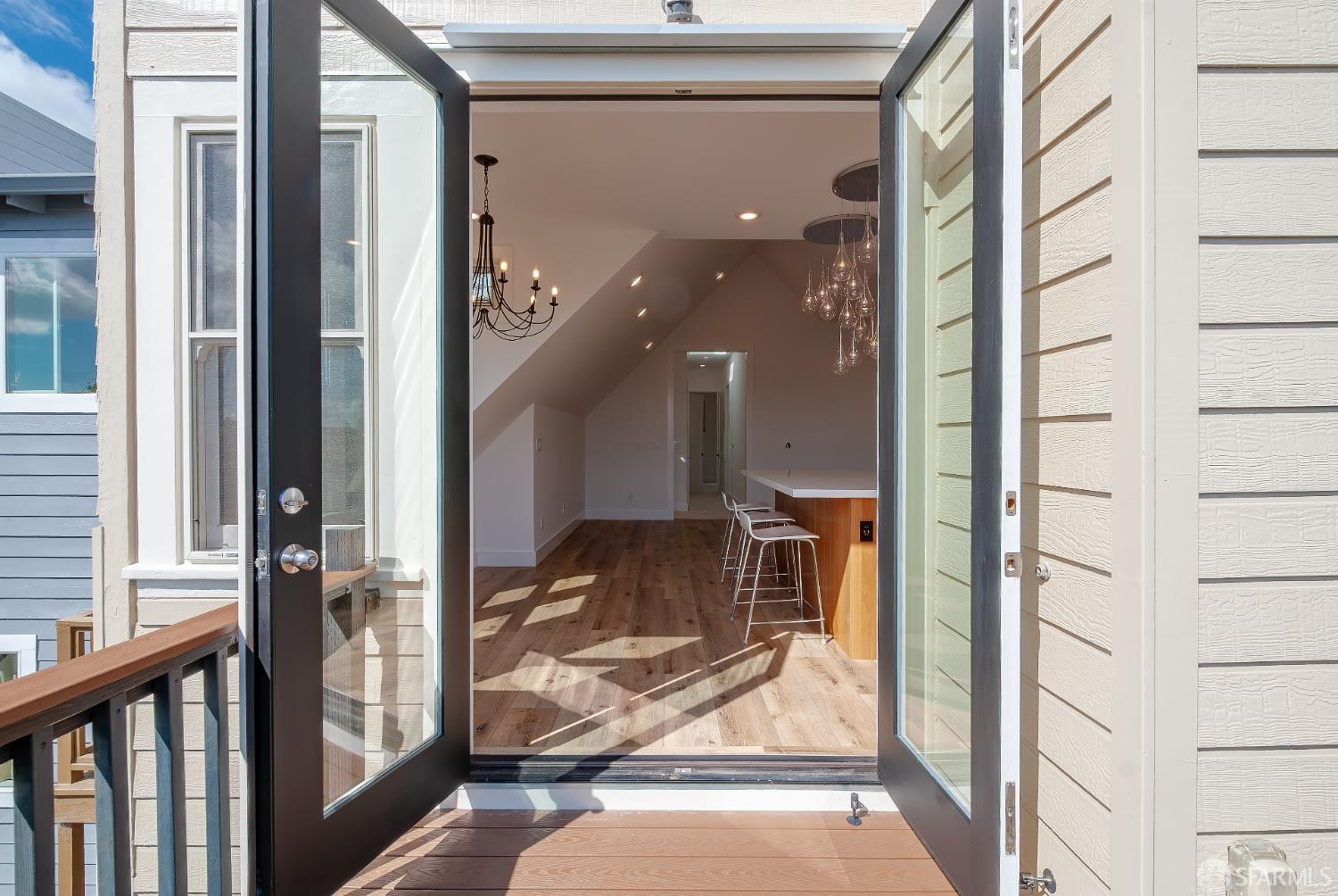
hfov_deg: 100.3
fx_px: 558
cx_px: 669
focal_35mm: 15
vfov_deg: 77.5
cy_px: 448
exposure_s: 1/1250
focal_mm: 10
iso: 400
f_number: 9
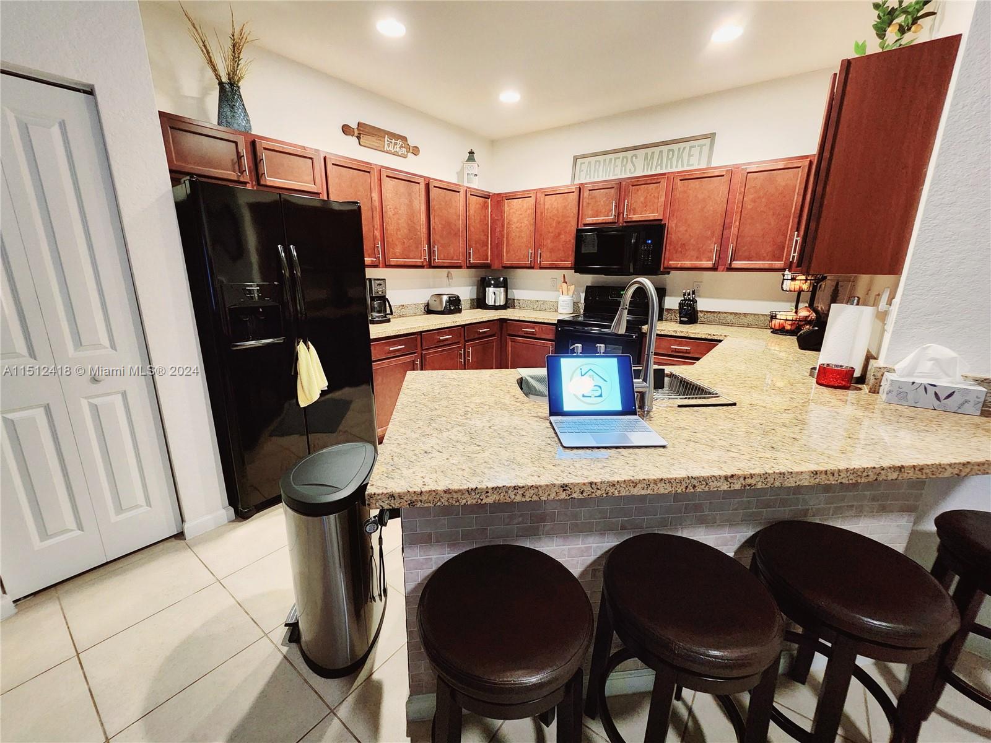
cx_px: 496
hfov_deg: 106.2
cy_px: 372
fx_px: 372
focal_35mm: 13
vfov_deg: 89.9
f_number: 2.2
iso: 640
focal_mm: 2.2
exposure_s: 1/24
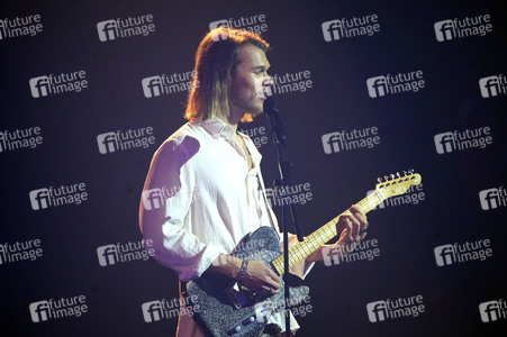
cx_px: 254
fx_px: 8444
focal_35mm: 600
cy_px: 168
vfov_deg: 2.3
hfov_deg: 3.4
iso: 6400
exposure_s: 1/160
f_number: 6.3
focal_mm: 600
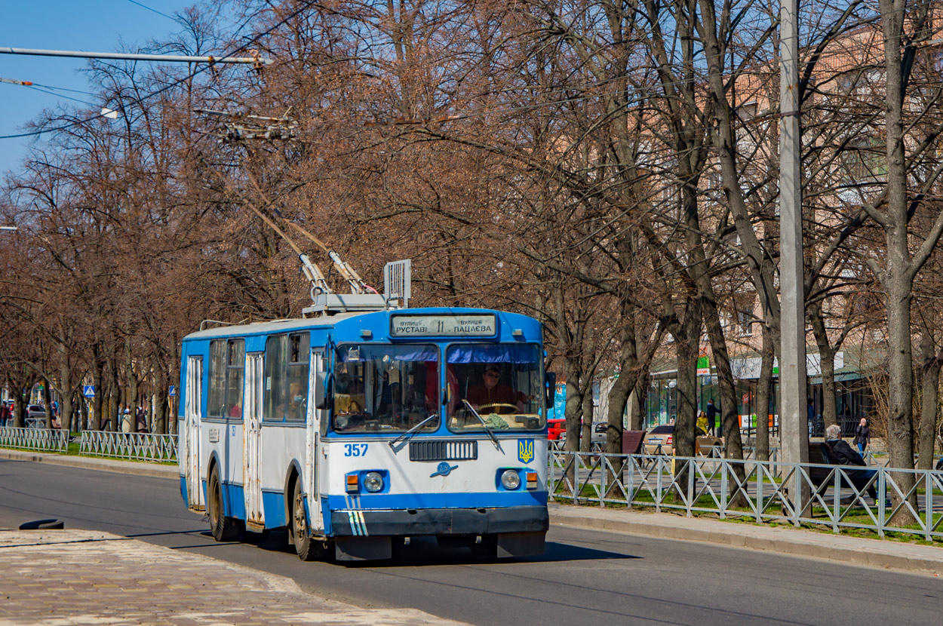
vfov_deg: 13.8
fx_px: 2590
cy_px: 313
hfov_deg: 20.6
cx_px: 472
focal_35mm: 99
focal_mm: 66
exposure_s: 1/640
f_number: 7.1
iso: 200
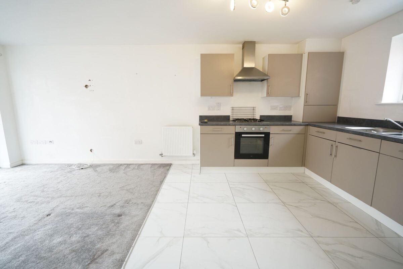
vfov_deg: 73.8
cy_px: 134
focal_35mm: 16
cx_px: 202
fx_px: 179
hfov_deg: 96.7
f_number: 4
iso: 200
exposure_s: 1/25
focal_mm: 16
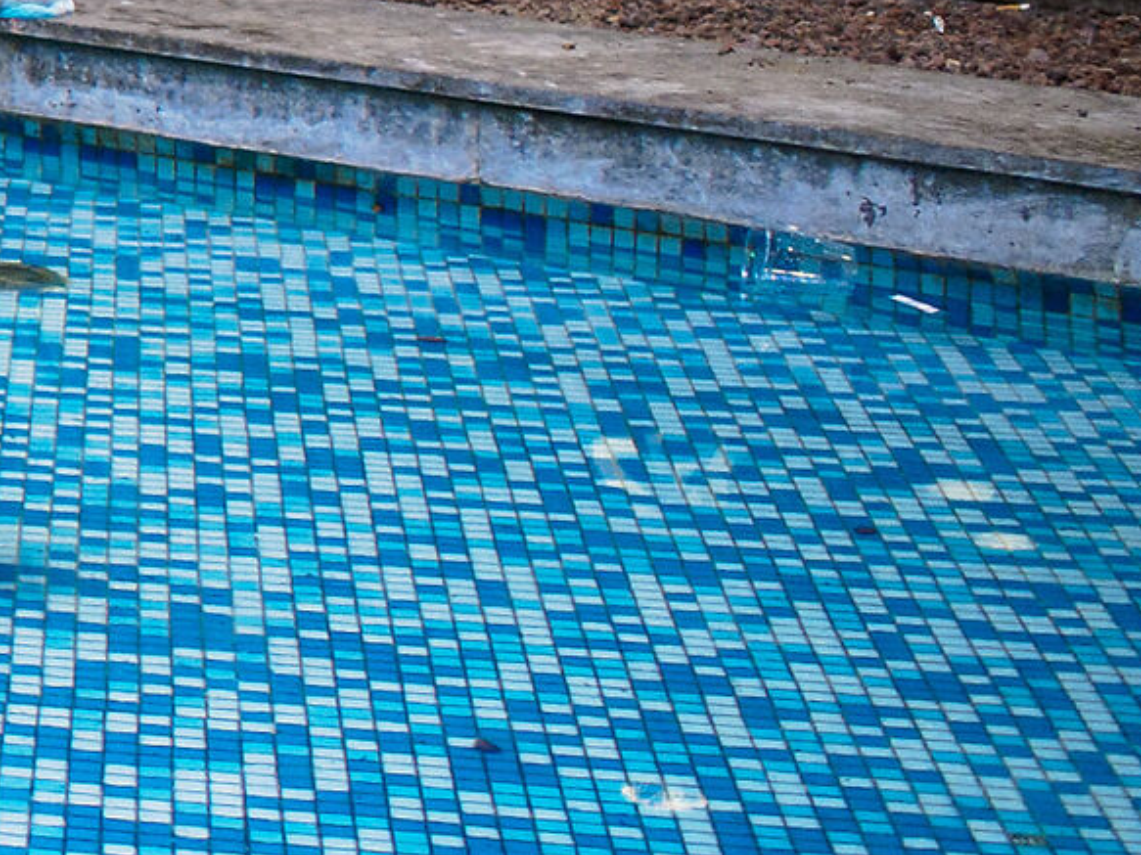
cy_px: -293
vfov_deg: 10.3
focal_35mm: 140
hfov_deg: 12.3
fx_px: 4614
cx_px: -1194
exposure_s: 1/80
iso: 200
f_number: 1.8
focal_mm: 17
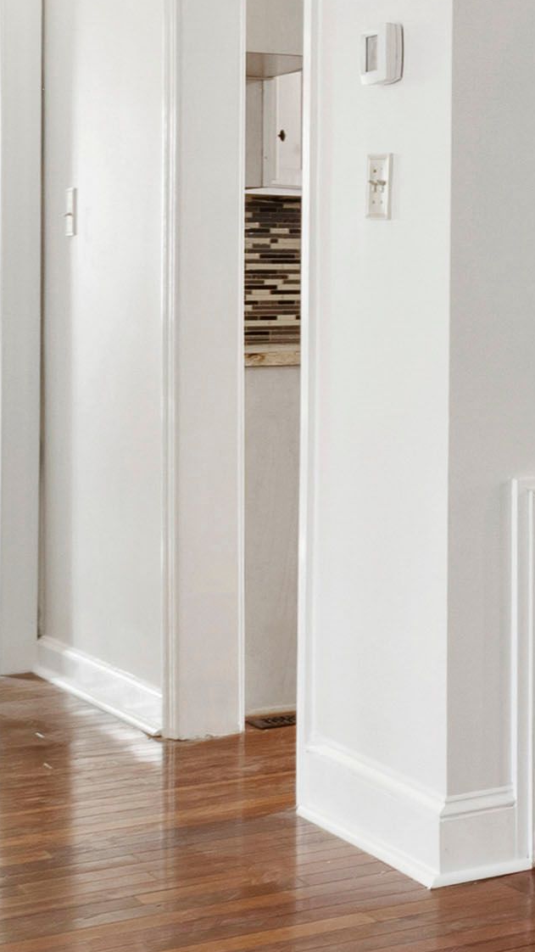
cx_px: 1802
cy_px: 226
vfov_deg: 26.8
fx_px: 1967
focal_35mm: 78
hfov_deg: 9.7
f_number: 8
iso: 100
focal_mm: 10
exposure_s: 1
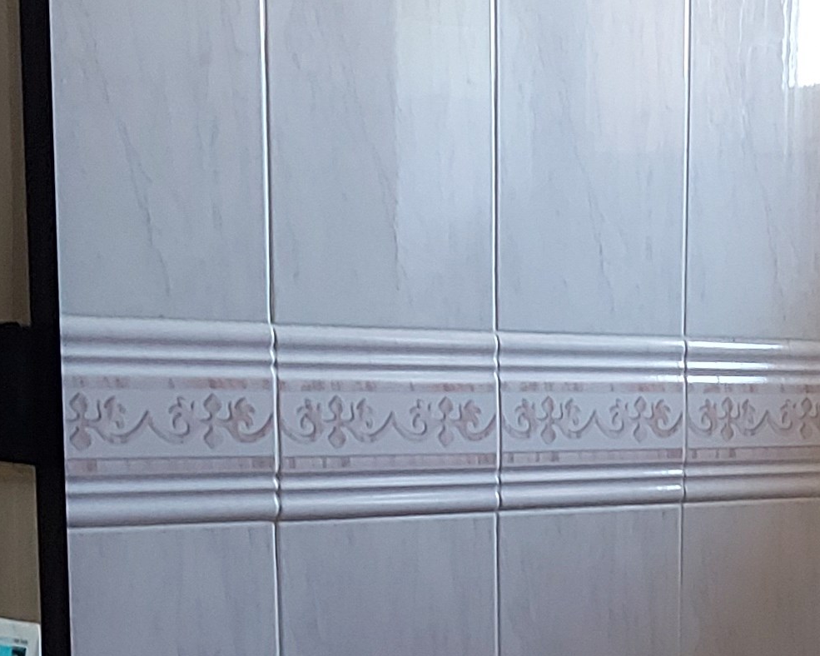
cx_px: 880
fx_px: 2670
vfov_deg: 13.2
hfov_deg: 17.0
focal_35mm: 110
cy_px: 991
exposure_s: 1/25
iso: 250
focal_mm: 5.23
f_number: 1.8
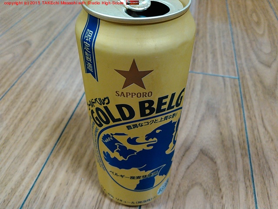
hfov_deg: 60.0
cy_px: 104
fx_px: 241
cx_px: 139
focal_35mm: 30
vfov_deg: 46.8
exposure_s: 1/15
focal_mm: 4
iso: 500
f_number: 2.4
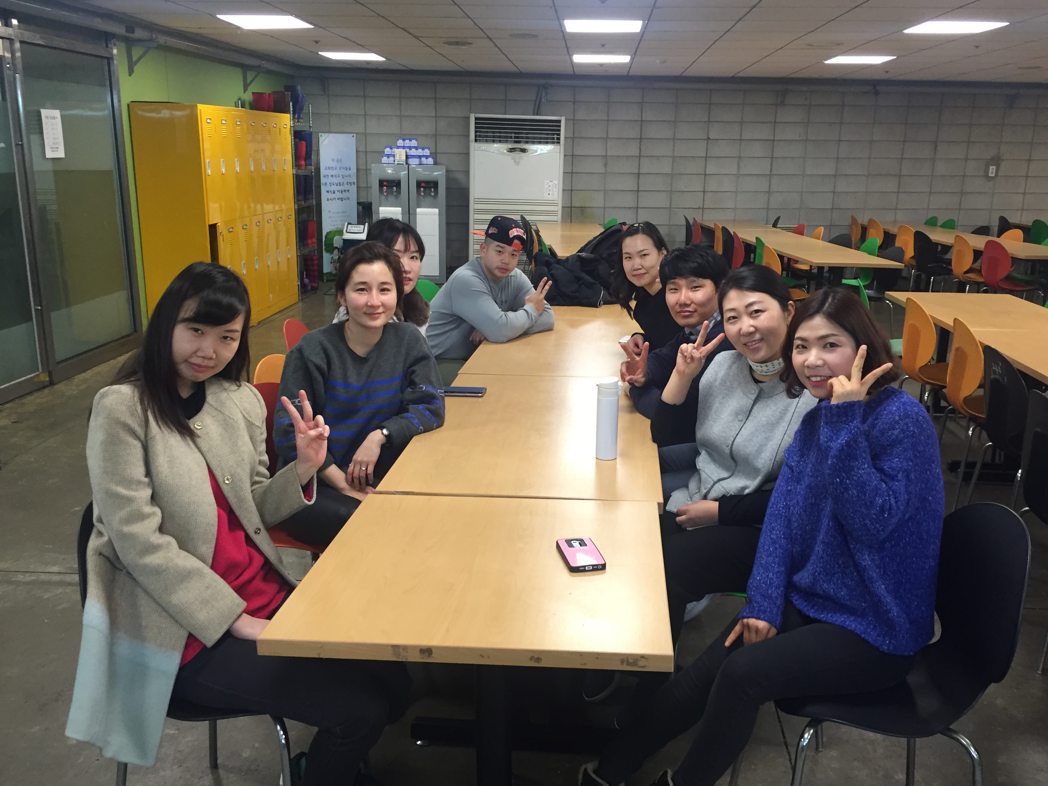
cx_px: 536
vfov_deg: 46.8
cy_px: 388
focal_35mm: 30
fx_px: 908
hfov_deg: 60.0
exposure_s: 1/30
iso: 125
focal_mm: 4.15
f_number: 2.2
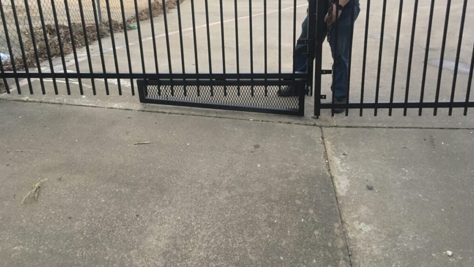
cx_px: 239
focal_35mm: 32
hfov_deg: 61.0
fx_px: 402
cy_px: 95
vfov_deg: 36.4
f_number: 2.2
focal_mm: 4.15
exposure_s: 1/30
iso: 160
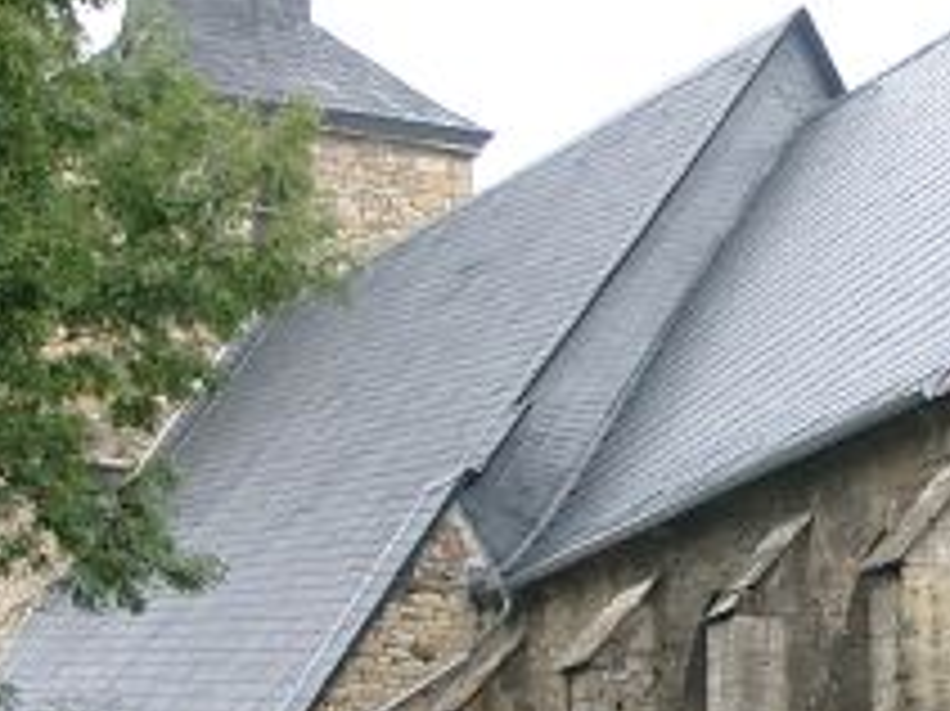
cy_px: 396
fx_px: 3538
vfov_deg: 11.5
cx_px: 770
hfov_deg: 15.2
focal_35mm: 129
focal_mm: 7.13
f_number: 2.8
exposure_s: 1/91.1
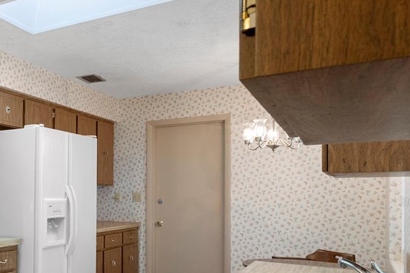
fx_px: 444
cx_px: 5
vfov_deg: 33.6
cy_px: 201
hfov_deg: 43.0
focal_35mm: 39
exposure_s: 1/3
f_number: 8
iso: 320
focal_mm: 12
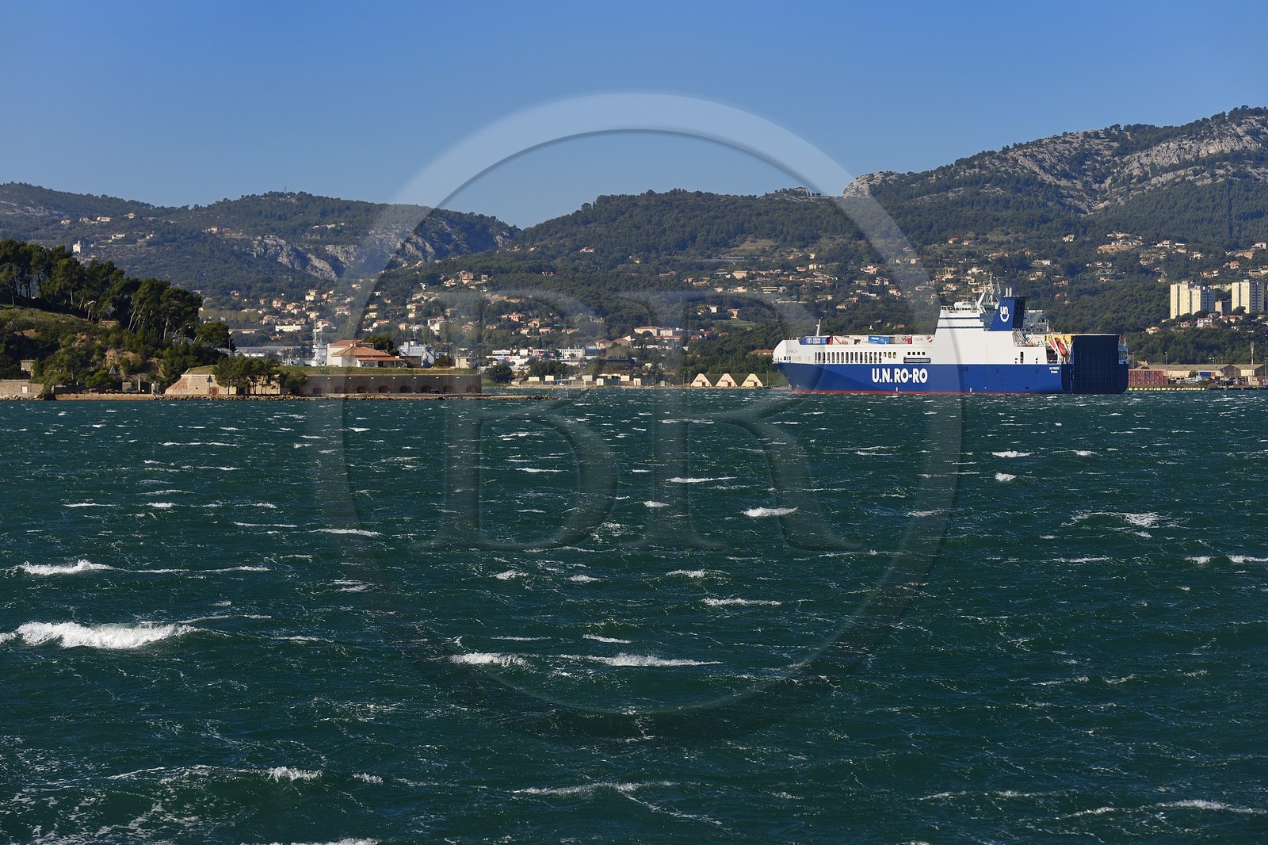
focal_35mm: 145
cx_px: 634
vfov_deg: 9.5
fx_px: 5106
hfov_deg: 14.2
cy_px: 422
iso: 200
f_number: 7.1
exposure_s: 1/800
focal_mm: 145
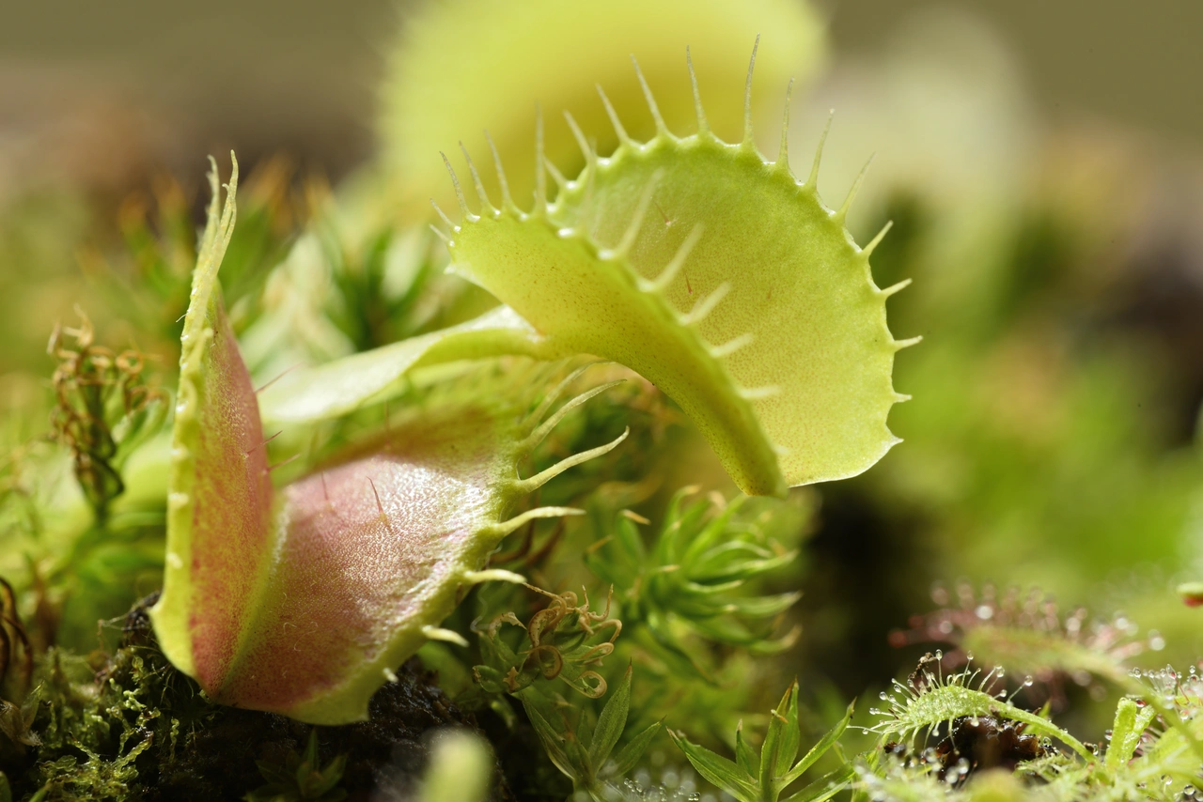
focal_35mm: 200
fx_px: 6684
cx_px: 602
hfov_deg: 10.3
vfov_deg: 6.9
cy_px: 401
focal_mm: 200
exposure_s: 1/15
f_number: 19
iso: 100
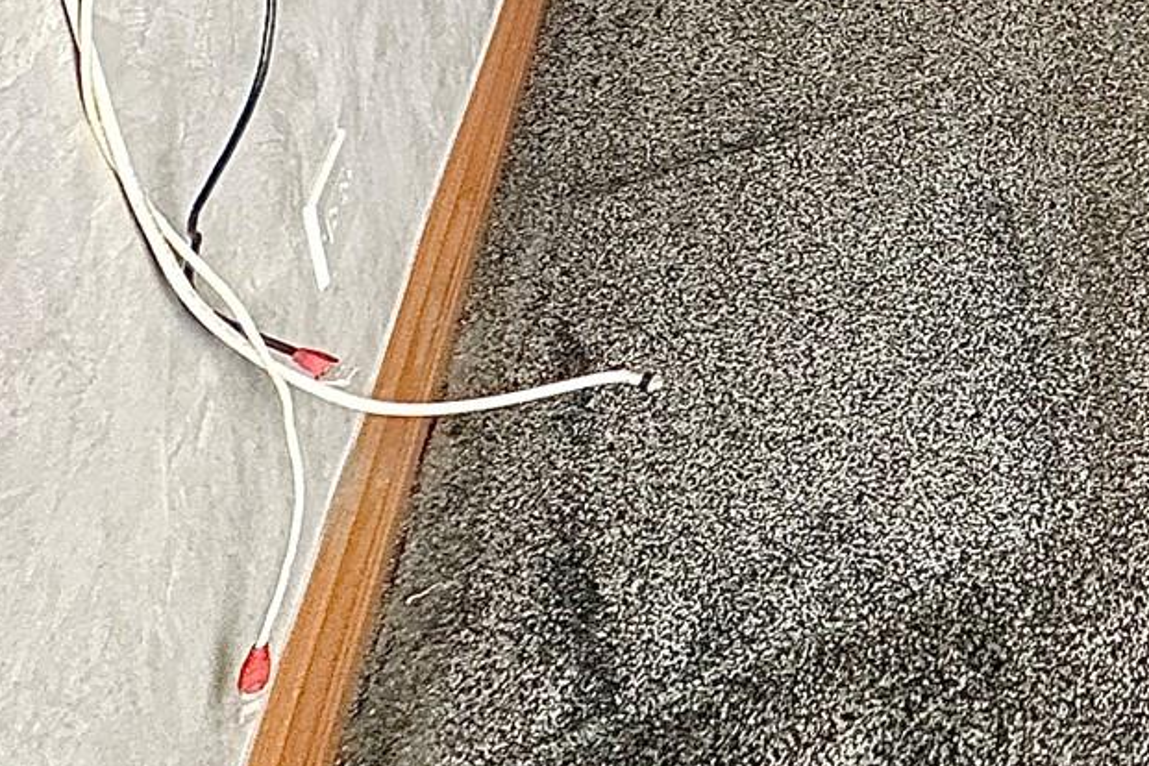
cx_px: 1674
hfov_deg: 28.6
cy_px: -599
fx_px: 1532
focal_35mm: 48
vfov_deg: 20.3
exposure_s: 1/60
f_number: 2.2
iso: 400
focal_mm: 2.22
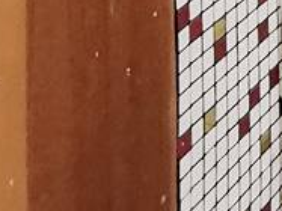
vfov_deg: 8.6
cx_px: 858
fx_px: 1067
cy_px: -494
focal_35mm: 131
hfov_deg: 10.4
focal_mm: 2.26
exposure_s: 1/33.3
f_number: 2.2
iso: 400
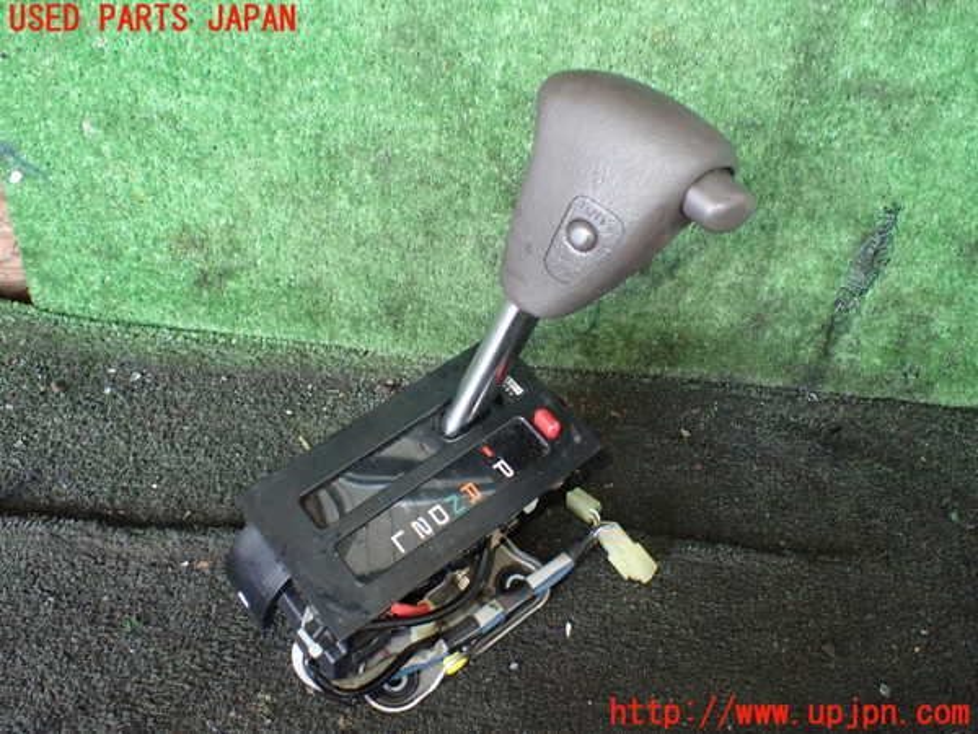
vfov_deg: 46.8
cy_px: 367
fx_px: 848
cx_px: 489
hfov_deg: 60.0
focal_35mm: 30
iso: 800
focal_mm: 5.4
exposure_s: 1/30
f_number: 2.3
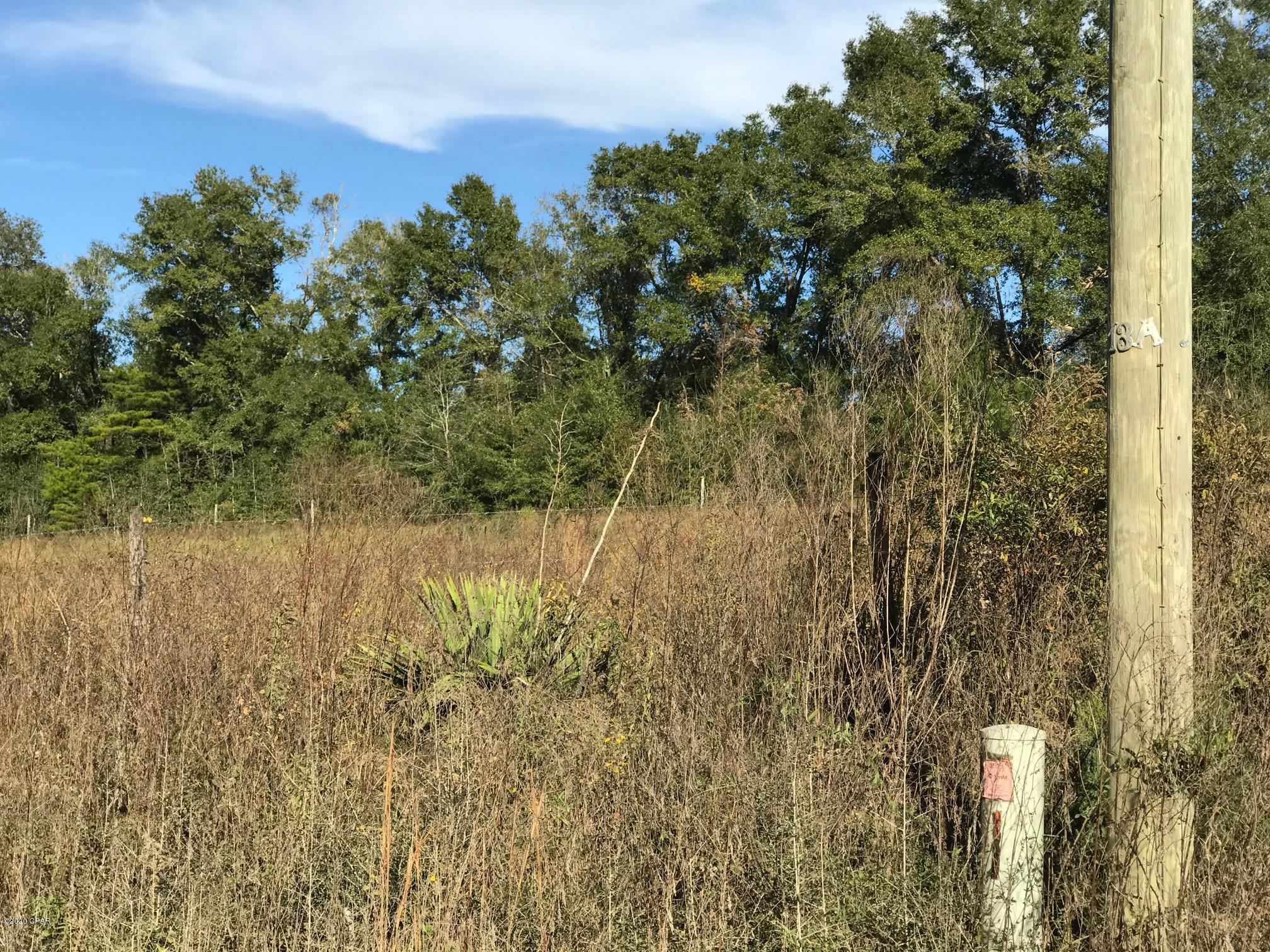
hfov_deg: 33.8
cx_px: 635
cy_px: 476
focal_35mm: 57
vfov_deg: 25.7
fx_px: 2091
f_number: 2.8
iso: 20
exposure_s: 1/725
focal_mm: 6.6
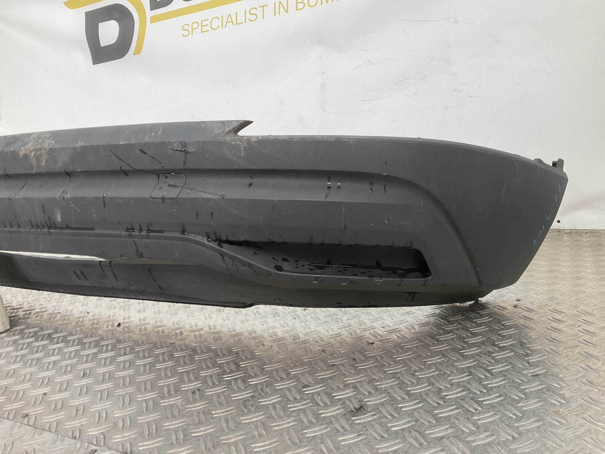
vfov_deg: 48.2
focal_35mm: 29
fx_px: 507
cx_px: 302
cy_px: 227
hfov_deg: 61.7
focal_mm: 3
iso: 25
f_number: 1.8
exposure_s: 1/120
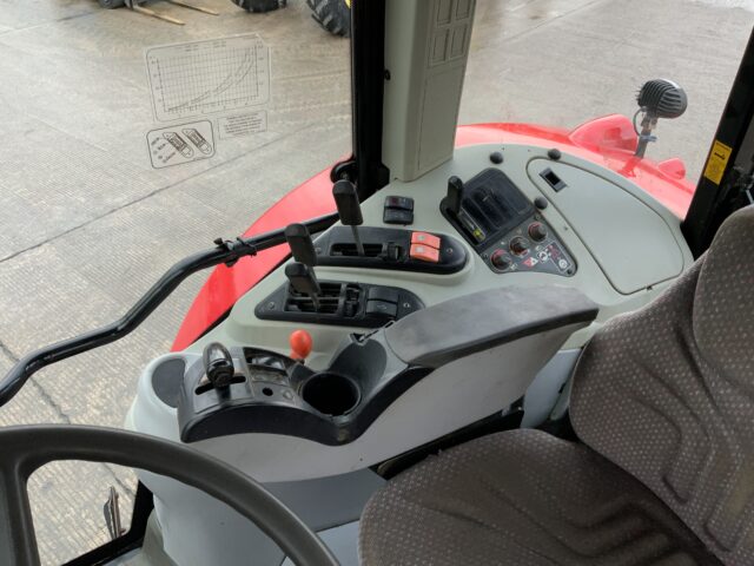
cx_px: 377
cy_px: 283
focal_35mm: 29
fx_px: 632
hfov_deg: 61.7
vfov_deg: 48.2
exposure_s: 1/122
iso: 40
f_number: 1.8
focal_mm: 3
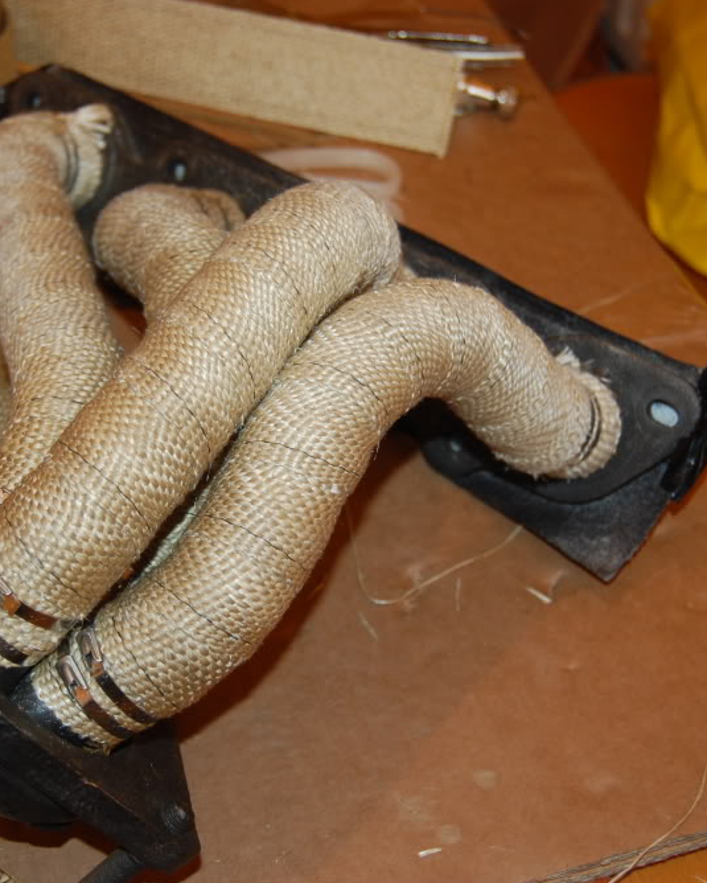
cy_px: 447
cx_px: 272
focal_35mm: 56
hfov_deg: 27.1
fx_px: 1464
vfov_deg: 33.6
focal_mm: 26
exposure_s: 1/60
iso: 400
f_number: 4.2
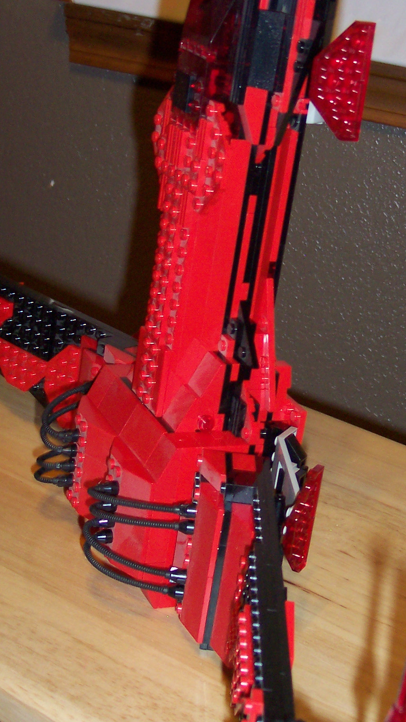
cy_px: 328
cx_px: 253
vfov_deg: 31.9
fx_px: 1263
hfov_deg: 18.2
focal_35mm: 66
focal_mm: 8
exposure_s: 1/30
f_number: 2.8
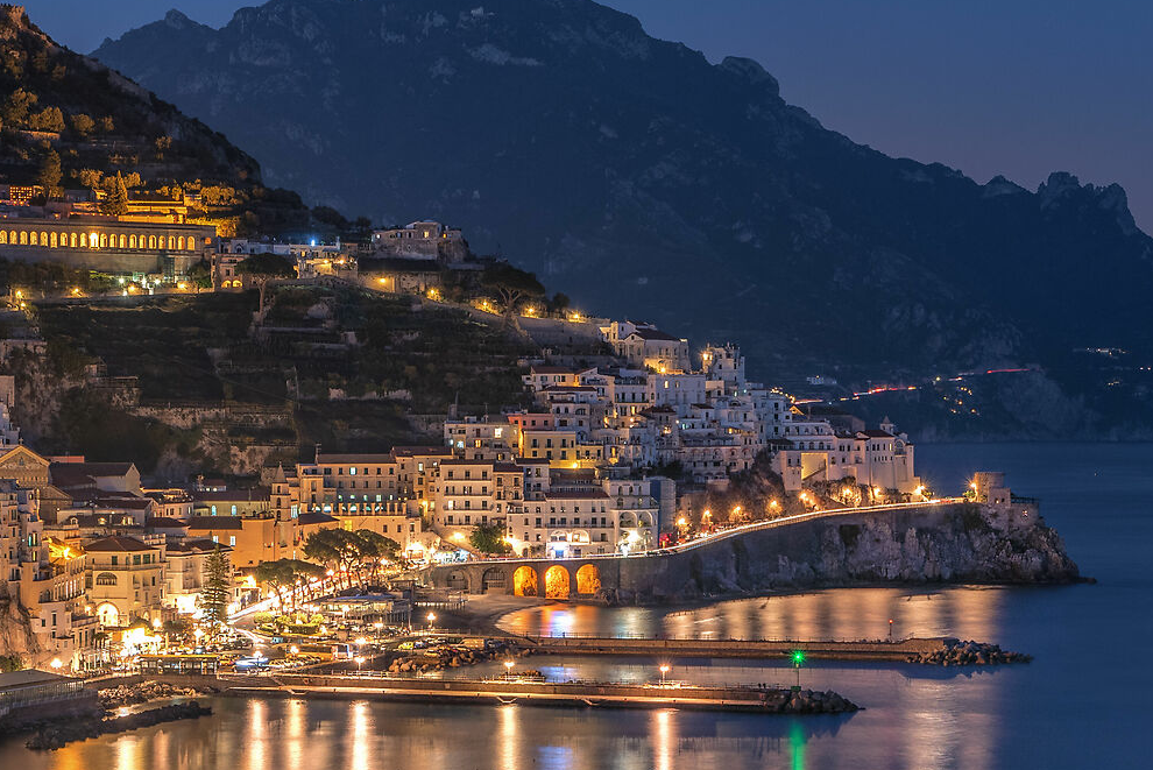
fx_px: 3108
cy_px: 534
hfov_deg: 21.0
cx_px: 638
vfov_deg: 14.1
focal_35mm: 97
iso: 64
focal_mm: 40
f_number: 9
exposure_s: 15
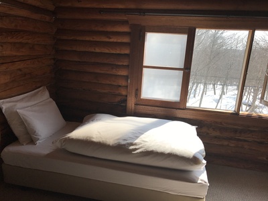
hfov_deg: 63.4
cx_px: 134
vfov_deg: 49.7
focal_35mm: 28
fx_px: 217
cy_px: 100
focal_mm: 3.99
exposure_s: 1/1053
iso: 20
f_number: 1.8
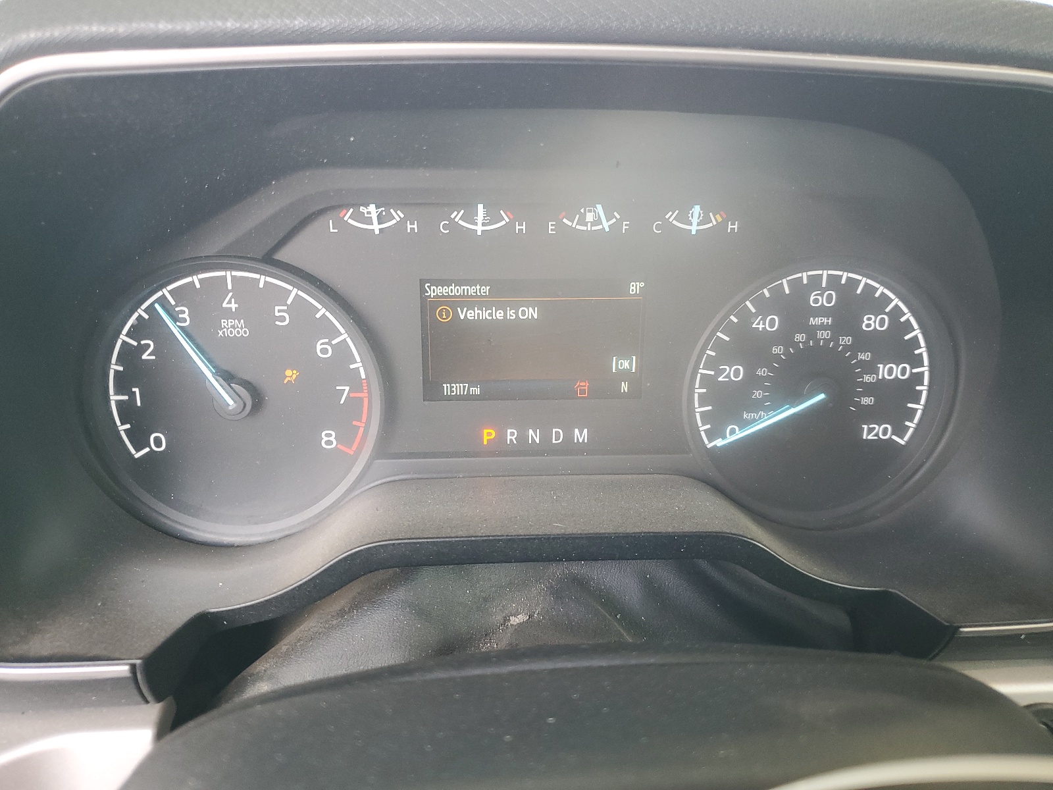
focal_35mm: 26
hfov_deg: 67.3
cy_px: 395
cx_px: 526
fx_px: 791
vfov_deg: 53.1
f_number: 1.5
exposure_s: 1/60.2
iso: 89
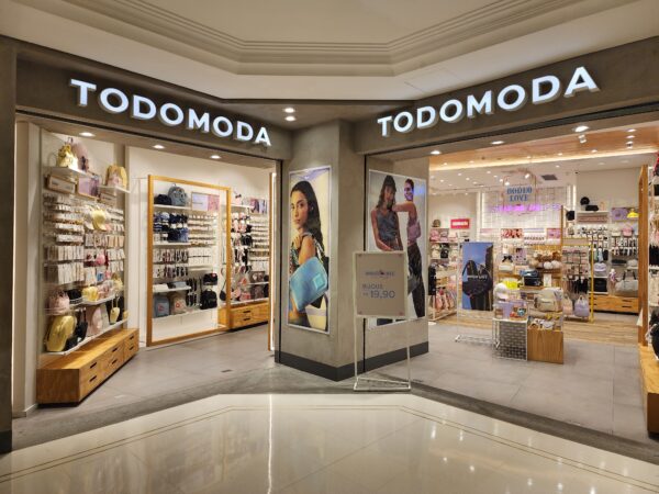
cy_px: 247
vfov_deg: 58.9
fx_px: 438
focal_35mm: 23
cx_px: 330
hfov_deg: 73.9
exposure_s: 1/120
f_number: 1.8
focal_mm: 6.4
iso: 40
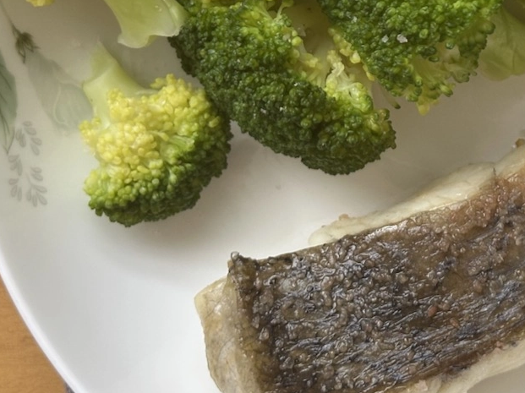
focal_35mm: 99
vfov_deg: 14.8
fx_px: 1501
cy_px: 36
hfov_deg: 19.5
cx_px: 469
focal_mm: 6.9
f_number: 1.8
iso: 125
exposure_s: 1/60
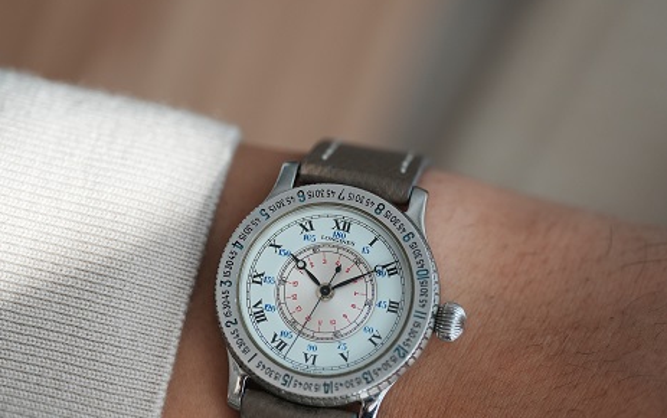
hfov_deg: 12.9
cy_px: 279
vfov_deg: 8.1
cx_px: 334
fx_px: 2947
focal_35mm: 162
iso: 640
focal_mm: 105
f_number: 2.8
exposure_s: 1/250
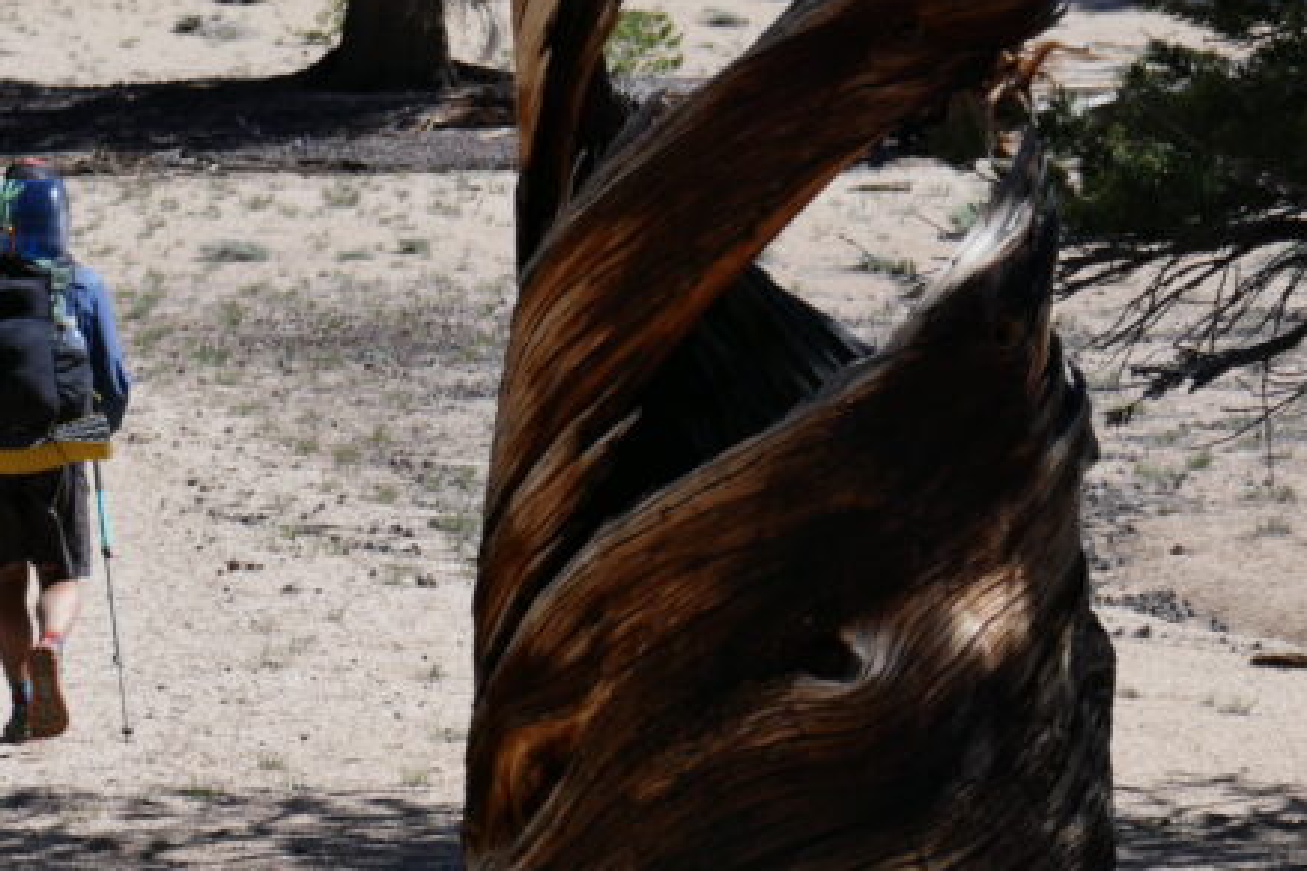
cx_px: 331
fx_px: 6752
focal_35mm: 186
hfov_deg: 11.0
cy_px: 370
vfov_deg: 7.4
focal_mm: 38.6
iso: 125
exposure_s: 1/640
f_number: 5.3
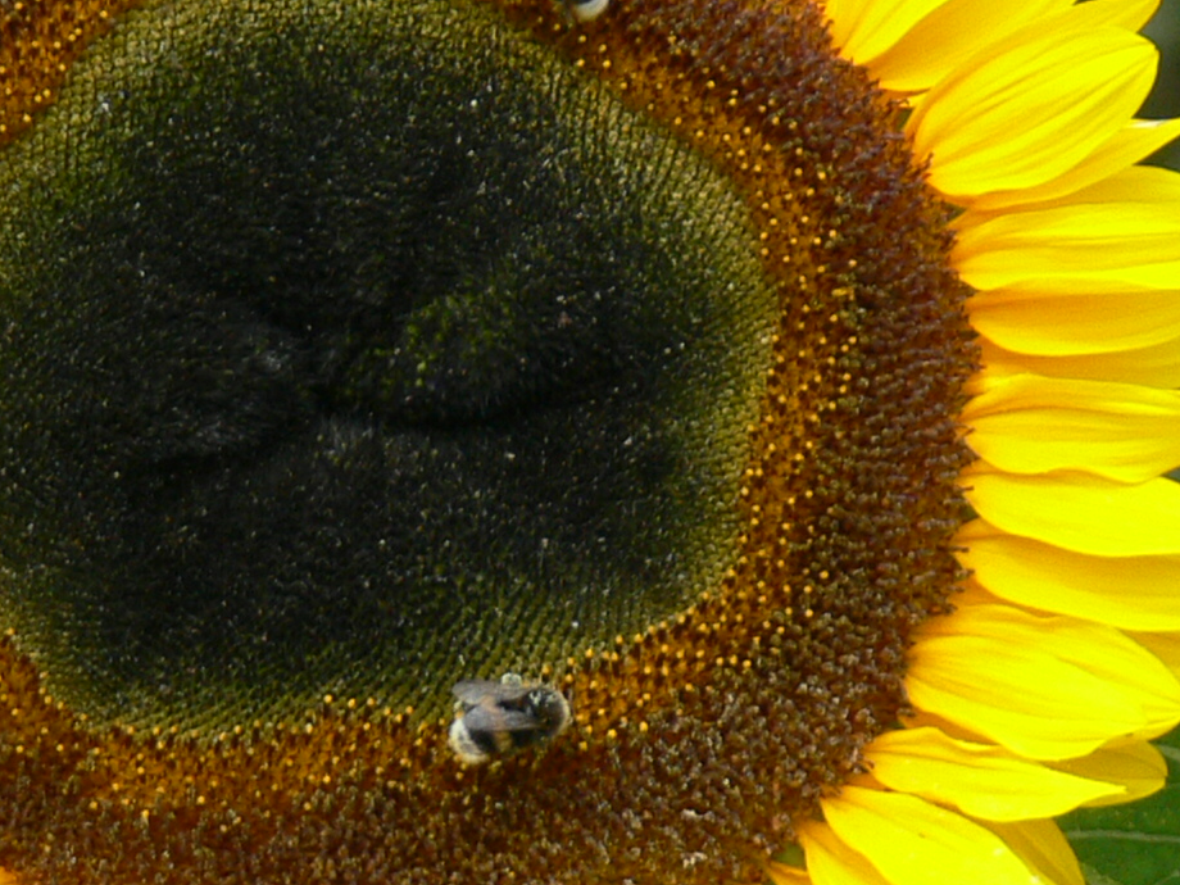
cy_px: 381
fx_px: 13806
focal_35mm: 405
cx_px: 319
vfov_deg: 3.7
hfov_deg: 4.9
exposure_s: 1/320
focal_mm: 38.4
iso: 80
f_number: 3.6
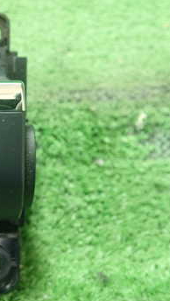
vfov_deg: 36.6
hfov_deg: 19.6
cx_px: -45
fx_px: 456
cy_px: 147
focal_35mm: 57
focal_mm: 5.5
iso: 800
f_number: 2.3
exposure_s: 1/100
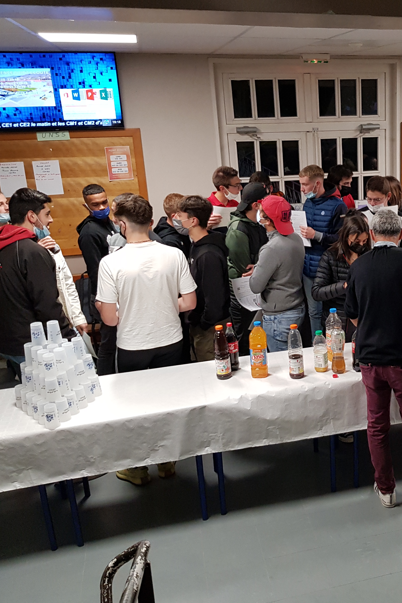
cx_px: 376
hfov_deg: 33.7
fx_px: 620
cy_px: 300
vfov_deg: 51.9
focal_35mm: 37
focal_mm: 4.2
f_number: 1.7
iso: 200
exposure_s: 1/50
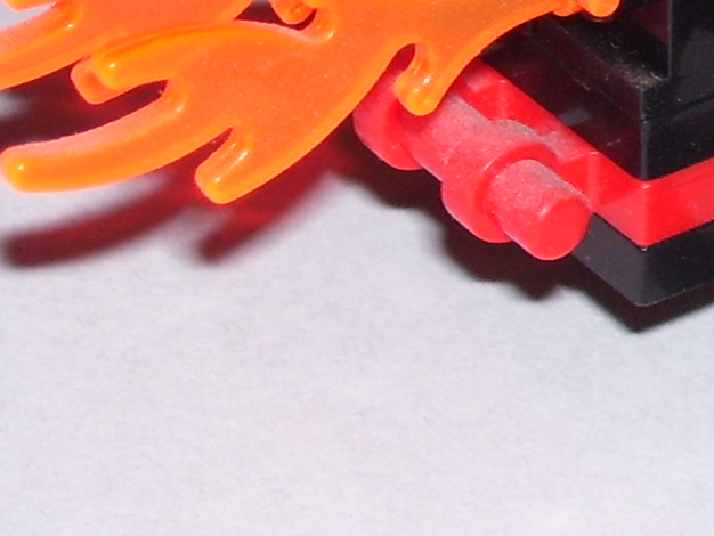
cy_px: -274
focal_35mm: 288
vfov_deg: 5.1
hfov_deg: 6.8
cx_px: 1088
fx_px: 5943
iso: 80
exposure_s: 1/90
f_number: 4
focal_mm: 11.6
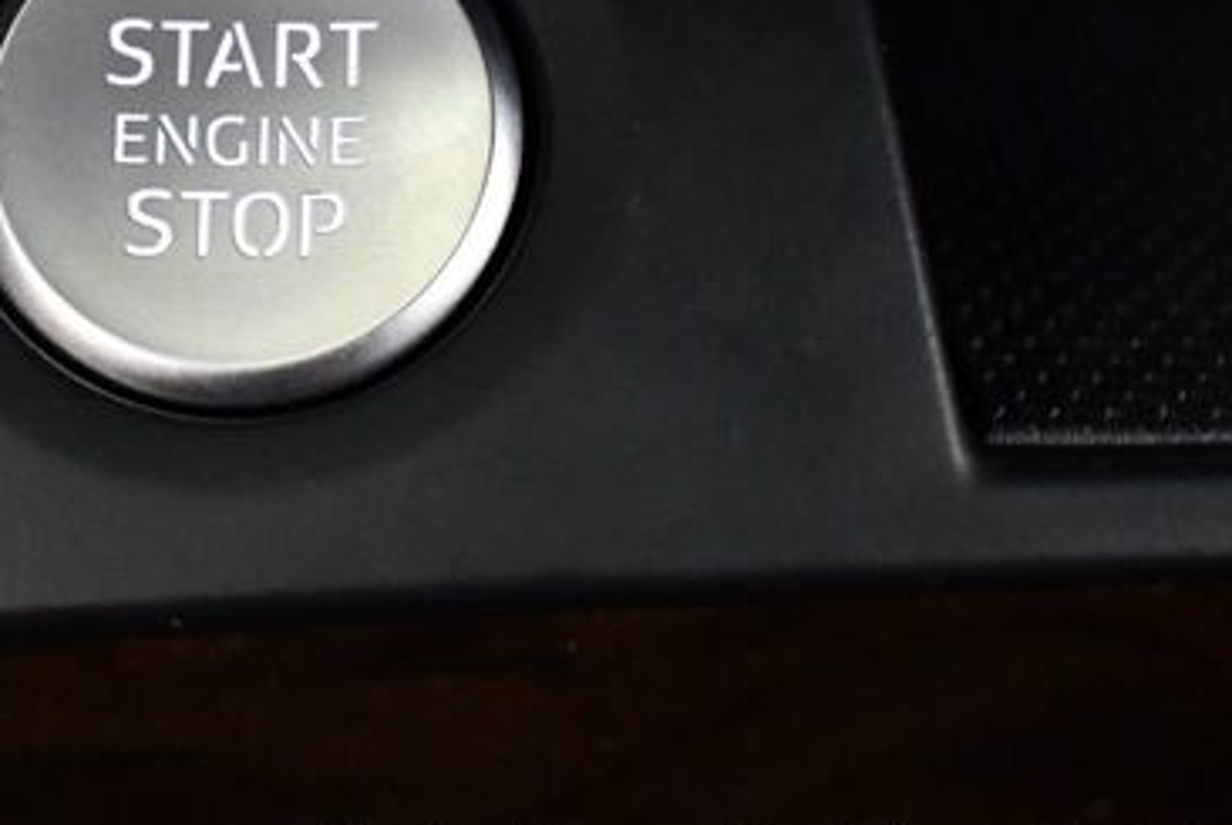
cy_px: 197
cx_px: 263
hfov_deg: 23.8
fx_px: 2878
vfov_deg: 16.2
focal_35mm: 84
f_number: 4
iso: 4000
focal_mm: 24
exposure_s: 1/60
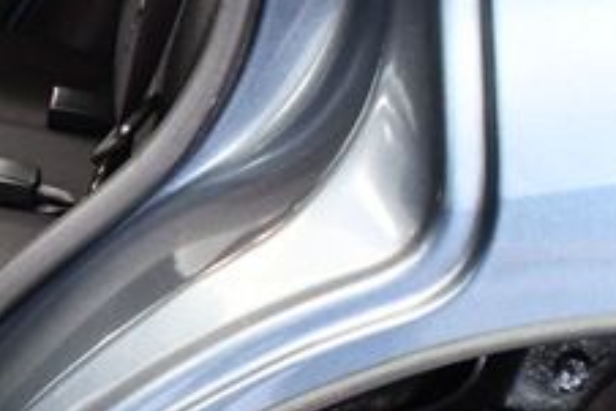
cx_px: -218
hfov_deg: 18.4
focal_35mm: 102
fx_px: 1746
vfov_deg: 13.2
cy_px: 430
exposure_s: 1/60
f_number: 3.5
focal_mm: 18
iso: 3200
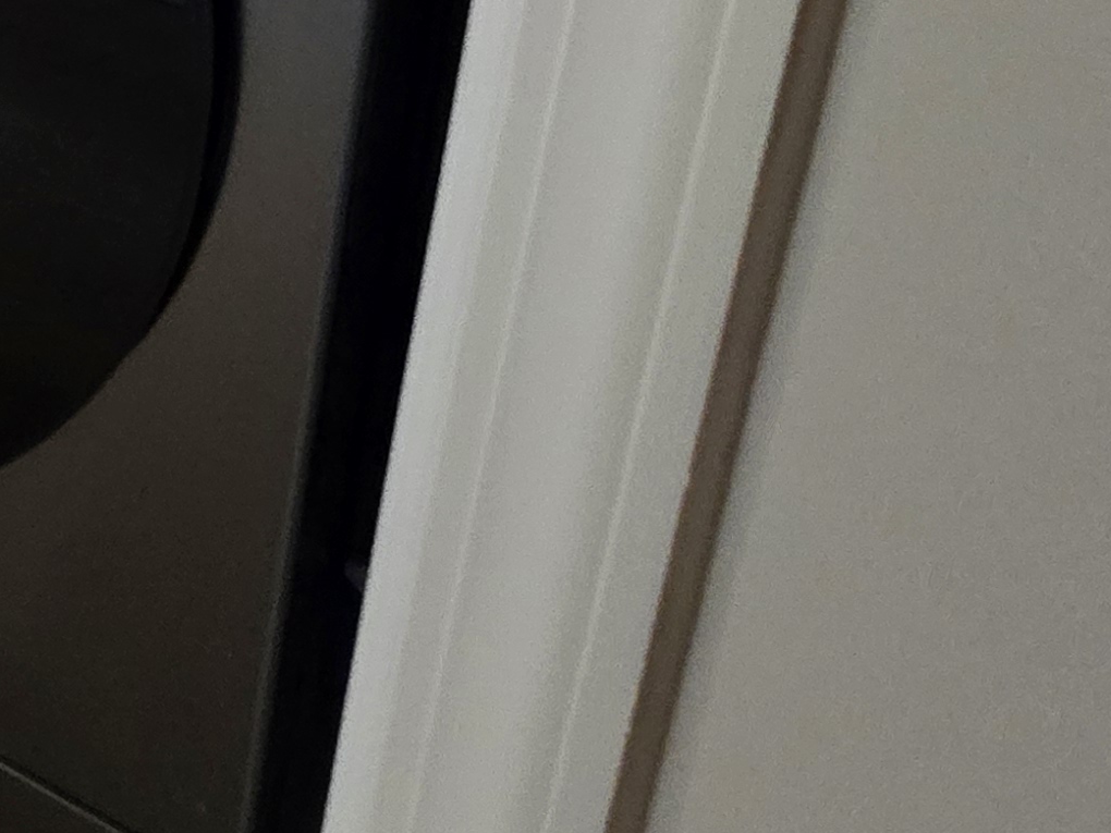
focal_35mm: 51
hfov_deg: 26.0
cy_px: -510
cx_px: -611
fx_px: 1637
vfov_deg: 22.1
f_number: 1.9
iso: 200
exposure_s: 1/60
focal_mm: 2.2
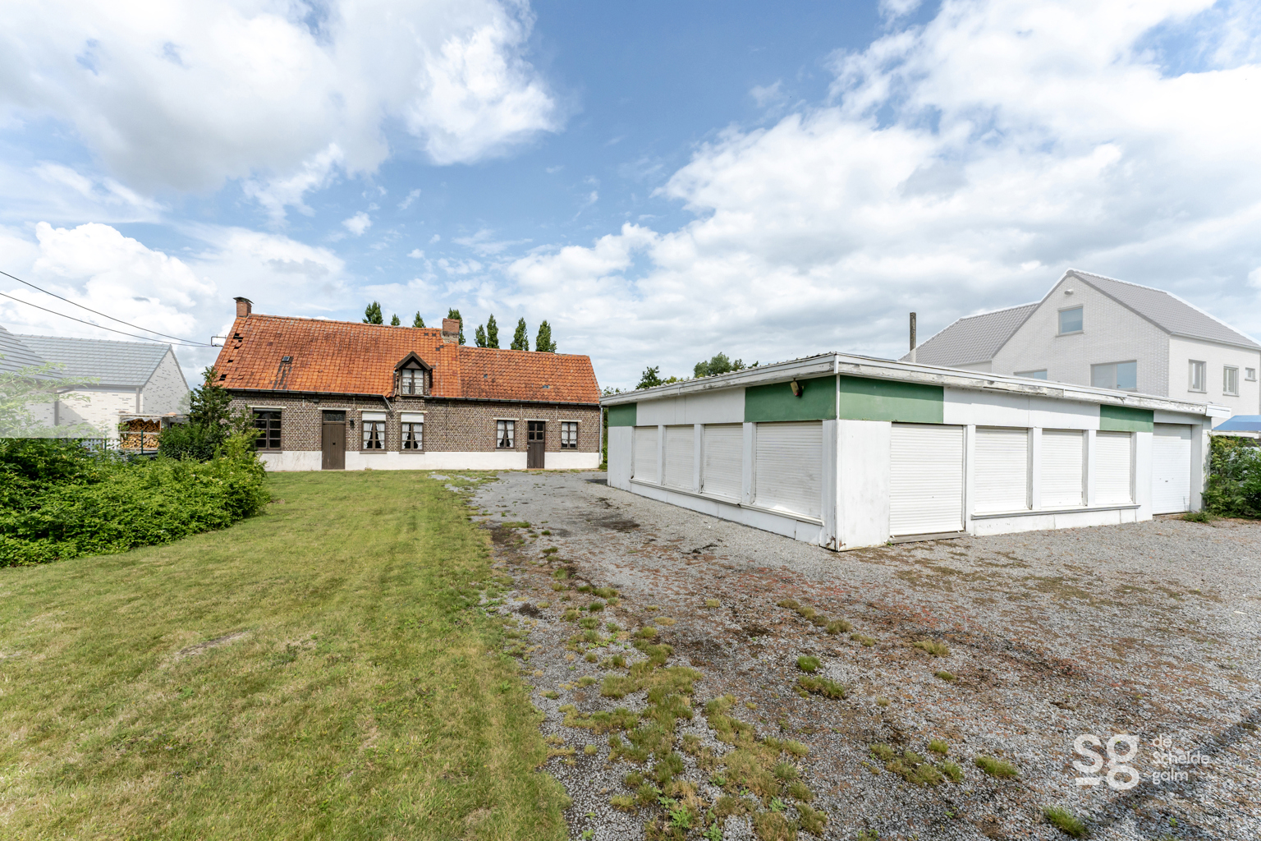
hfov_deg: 104.3
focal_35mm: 14
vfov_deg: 81.2
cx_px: 630
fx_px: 490
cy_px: 420
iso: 1000
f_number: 11
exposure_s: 1/1000
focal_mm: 14
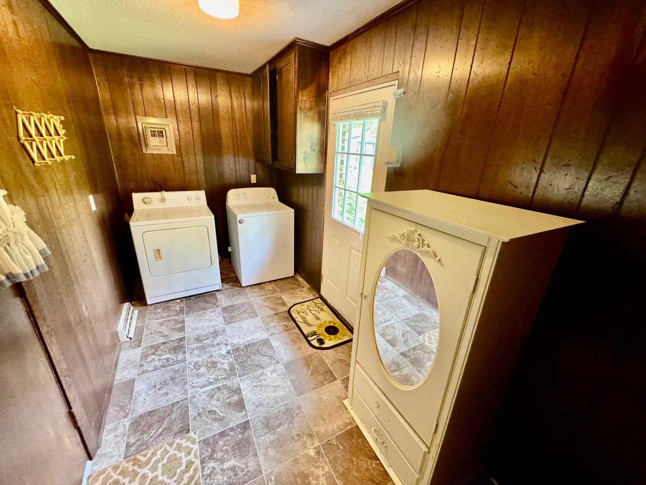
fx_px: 261
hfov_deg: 102.1
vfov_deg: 85.7
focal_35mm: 14
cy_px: 242
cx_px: 323
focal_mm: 2.22
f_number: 2.2
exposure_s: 1/60
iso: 640
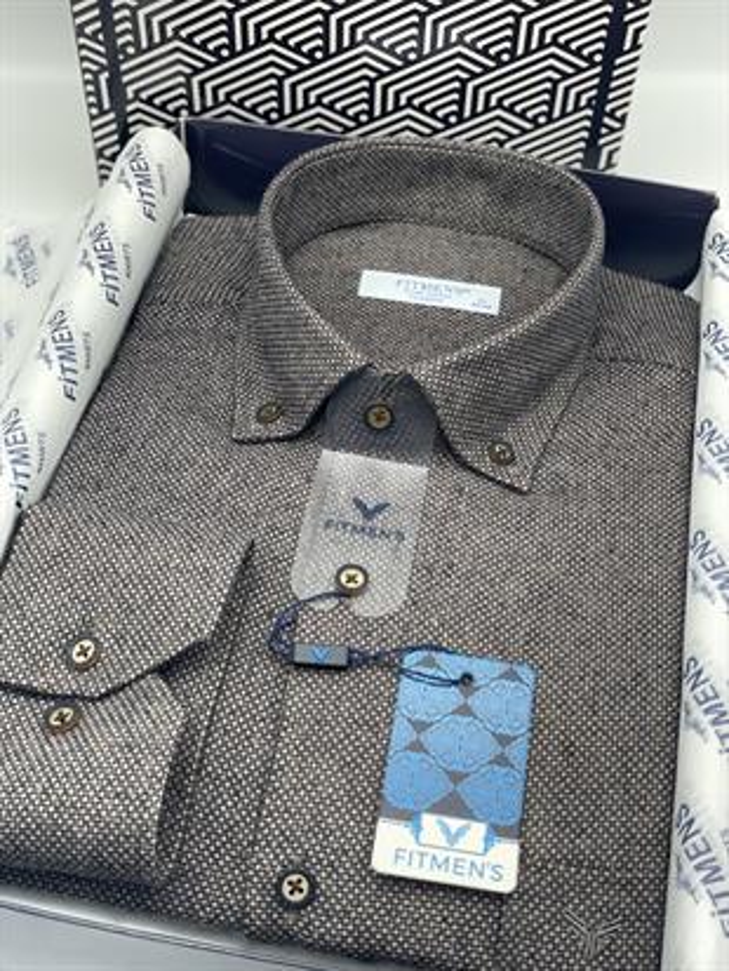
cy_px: 486
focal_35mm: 52
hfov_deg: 28.0
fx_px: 1459
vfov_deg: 36.8
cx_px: 364
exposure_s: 1/122
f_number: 2
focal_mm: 6
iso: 80
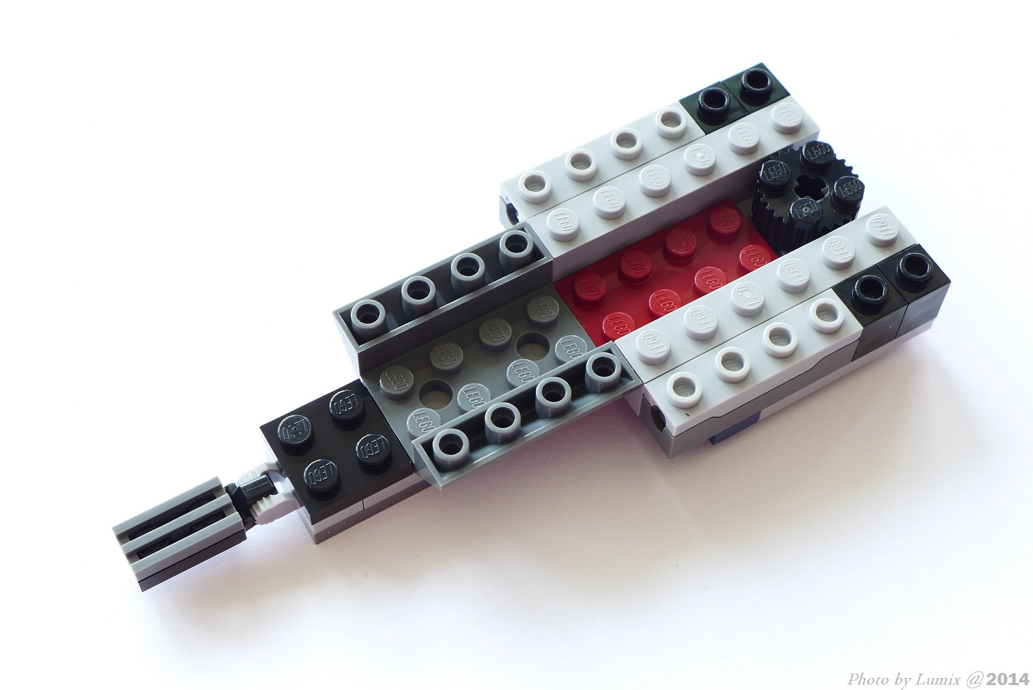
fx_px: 1722
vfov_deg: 22.6
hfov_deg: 33.4
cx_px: 516
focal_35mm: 60
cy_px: 345
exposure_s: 1/30
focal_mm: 11.8
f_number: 4
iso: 80
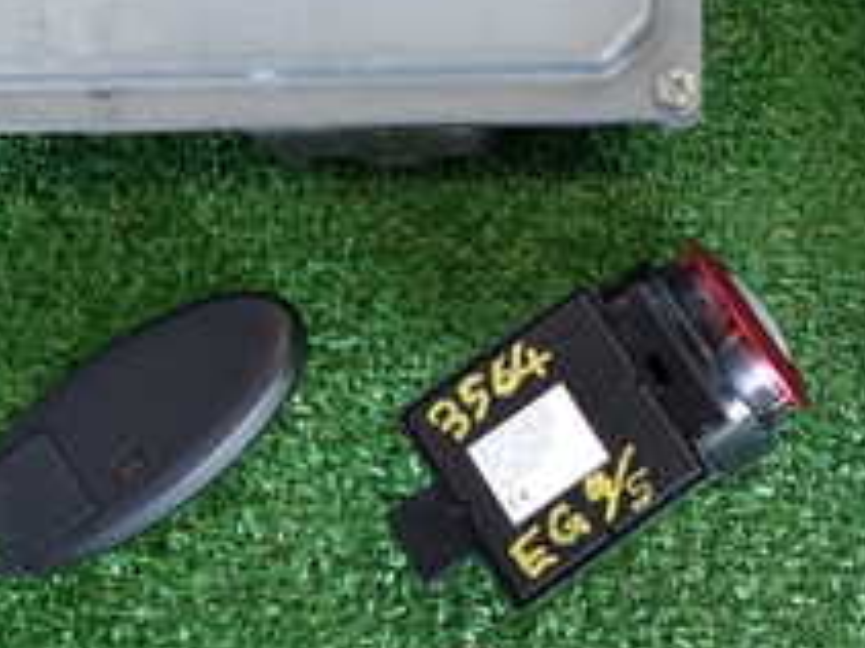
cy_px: 45
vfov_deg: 20.2
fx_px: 1773
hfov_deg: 26.3
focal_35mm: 71
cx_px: 816
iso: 200
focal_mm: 4.5
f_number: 2
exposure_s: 1/50
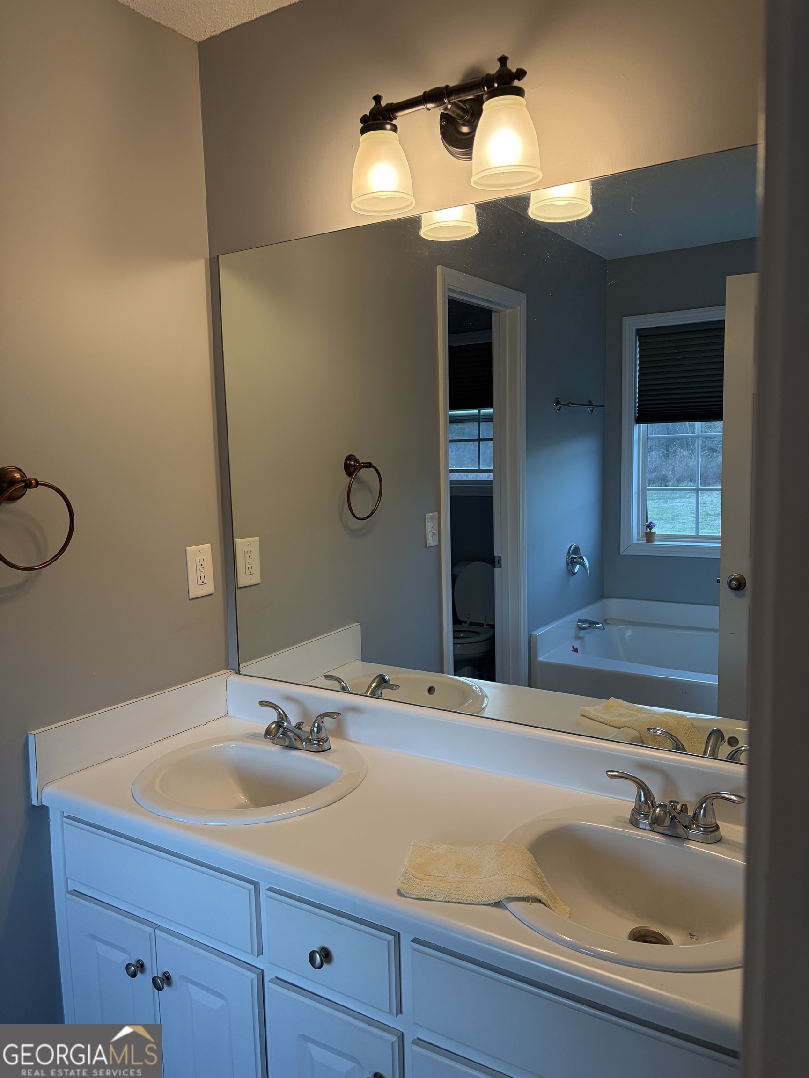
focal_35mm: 26
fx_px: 810
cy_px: 539
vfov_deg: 67.3
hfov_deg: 53.1
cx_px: 404
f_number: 1.6
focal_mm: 5.96
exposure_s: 1/164
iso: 125
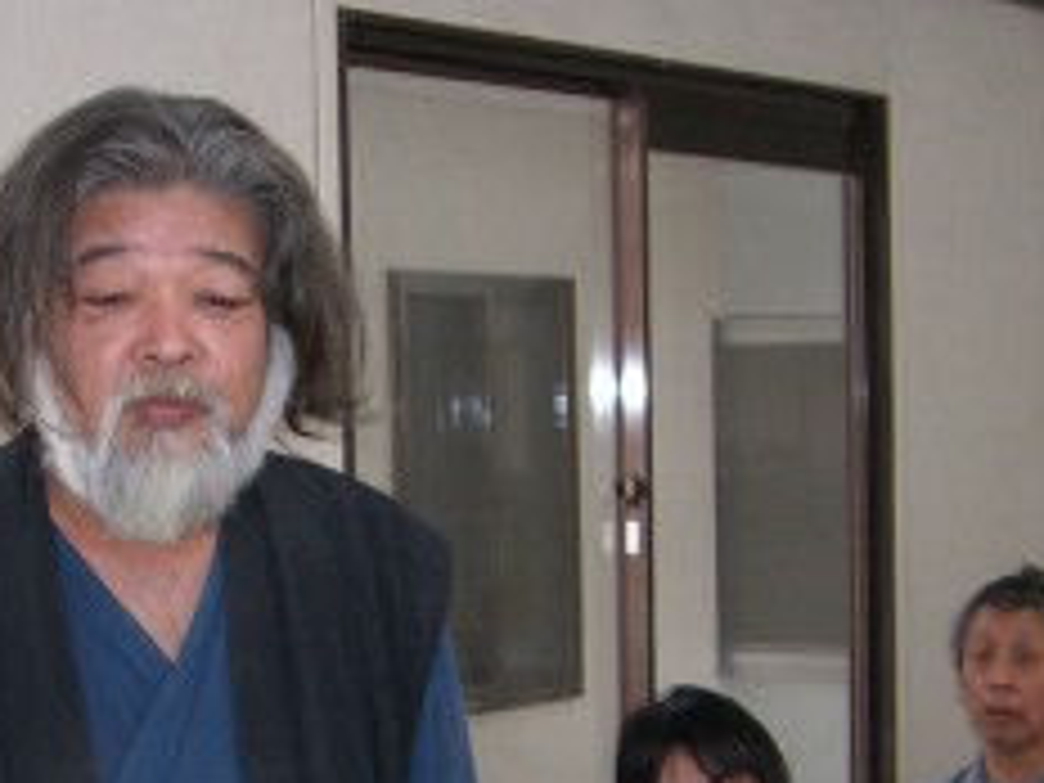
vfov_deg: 13.9
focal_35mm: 105
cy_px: 756
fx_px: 3167
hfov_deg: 18.7
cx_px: 338
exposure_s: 1/60
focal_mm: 6.2
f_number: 2.7
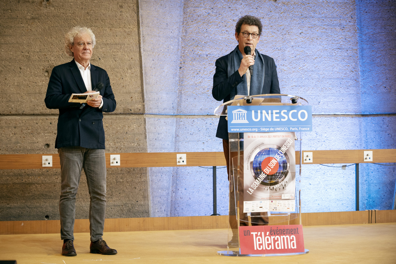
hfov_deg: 19.5
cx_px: 198
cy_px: 132
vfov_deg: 13.0
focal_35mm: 105
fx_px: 1154
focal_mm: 105
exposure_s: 1/250
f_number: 4
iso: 3200
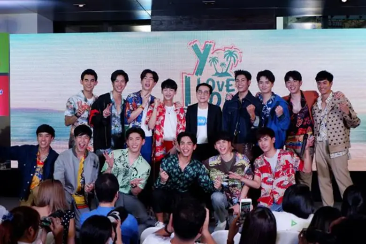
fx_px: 518
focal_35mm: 51
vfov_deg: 26.5
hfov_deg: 38.9
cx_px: 183
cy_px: 122
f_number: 5.6
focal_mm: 34.3
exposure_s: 1/300
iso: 800
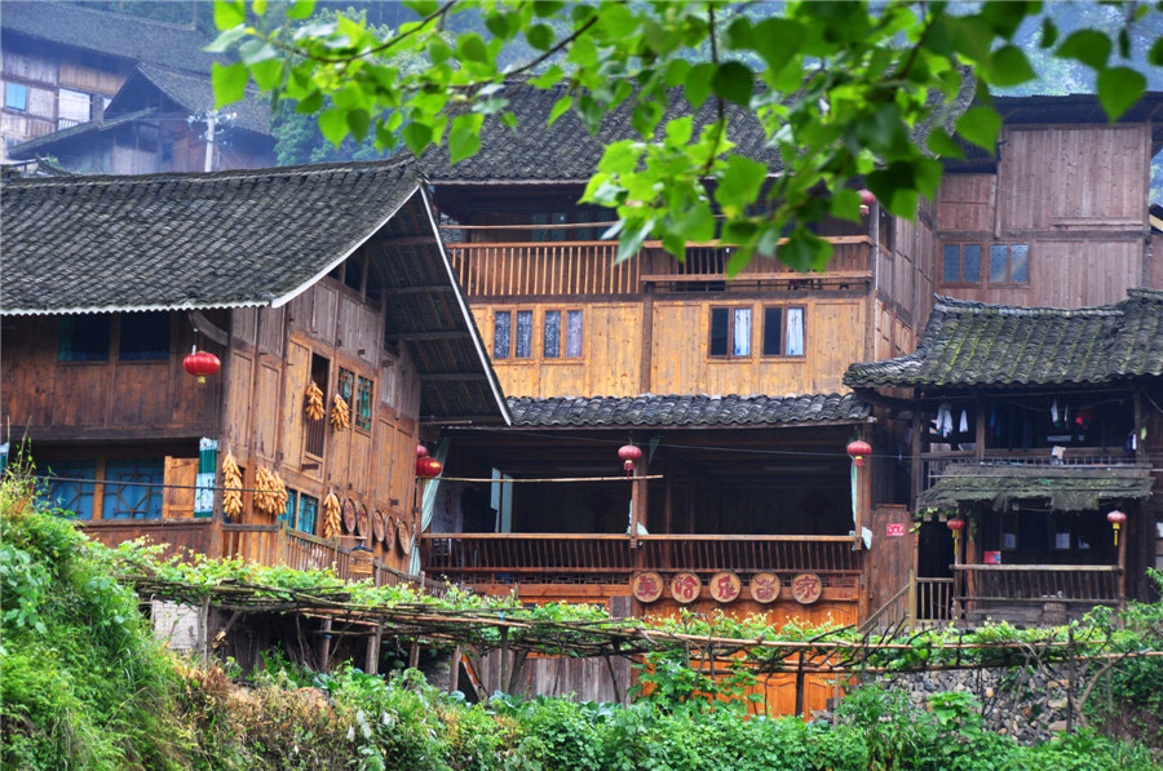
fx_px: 3967
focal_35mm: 123
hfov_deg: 16.7
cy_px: 386
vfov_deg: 11.1
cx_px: 582
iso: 320
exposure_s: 1/30
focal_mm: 82
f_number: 7.1
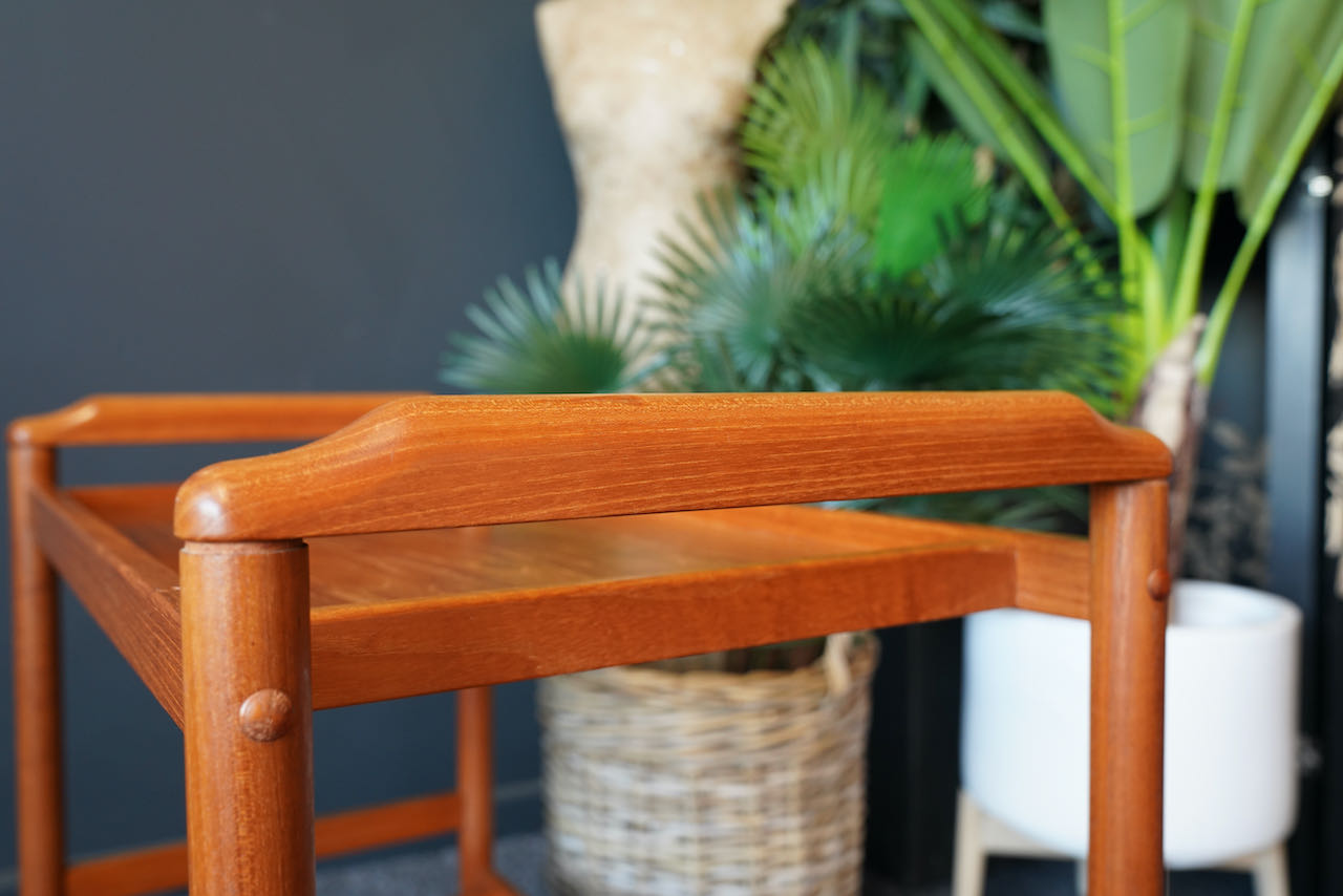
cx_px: 672
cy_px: 448
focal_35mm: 32
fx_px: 1194
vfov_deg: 41.1
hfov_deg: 58.7
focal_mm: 32
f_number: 5
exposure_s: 1/20
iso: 1250
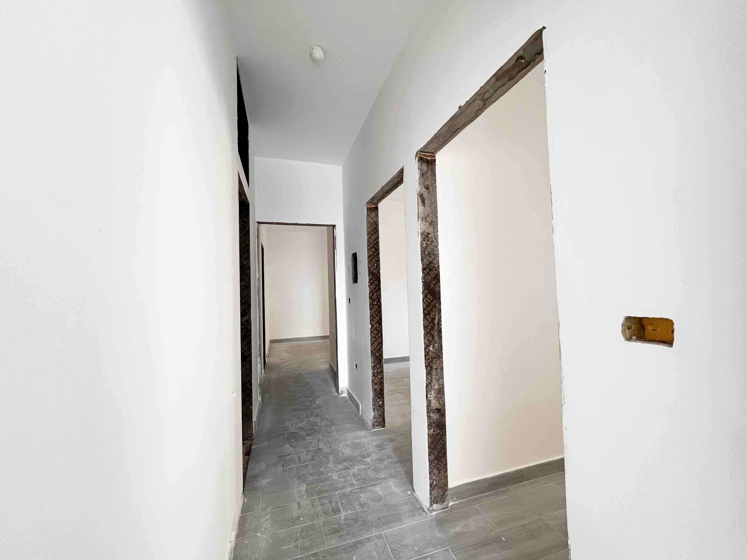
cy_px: 280
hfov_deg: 106.2
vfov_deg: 89.9
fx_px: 281
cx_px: 374
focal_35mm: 13
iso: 250
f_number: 1.8
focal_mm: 1.57
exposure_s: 1/60
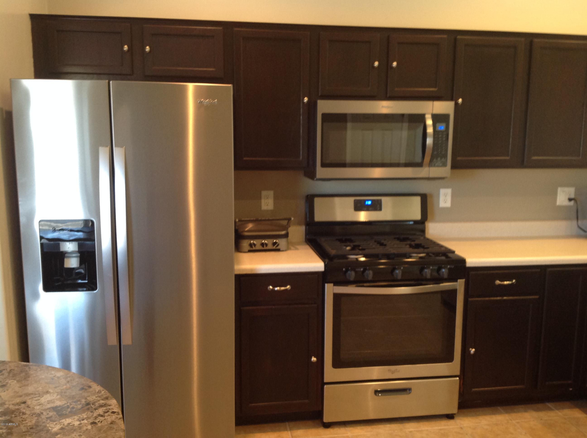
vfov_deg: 40.6
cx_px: 294
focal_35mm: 35
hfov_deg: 52.7
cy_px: 219
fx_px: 593
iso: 125
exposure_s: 1/15
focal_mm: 4.28
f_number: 2.4
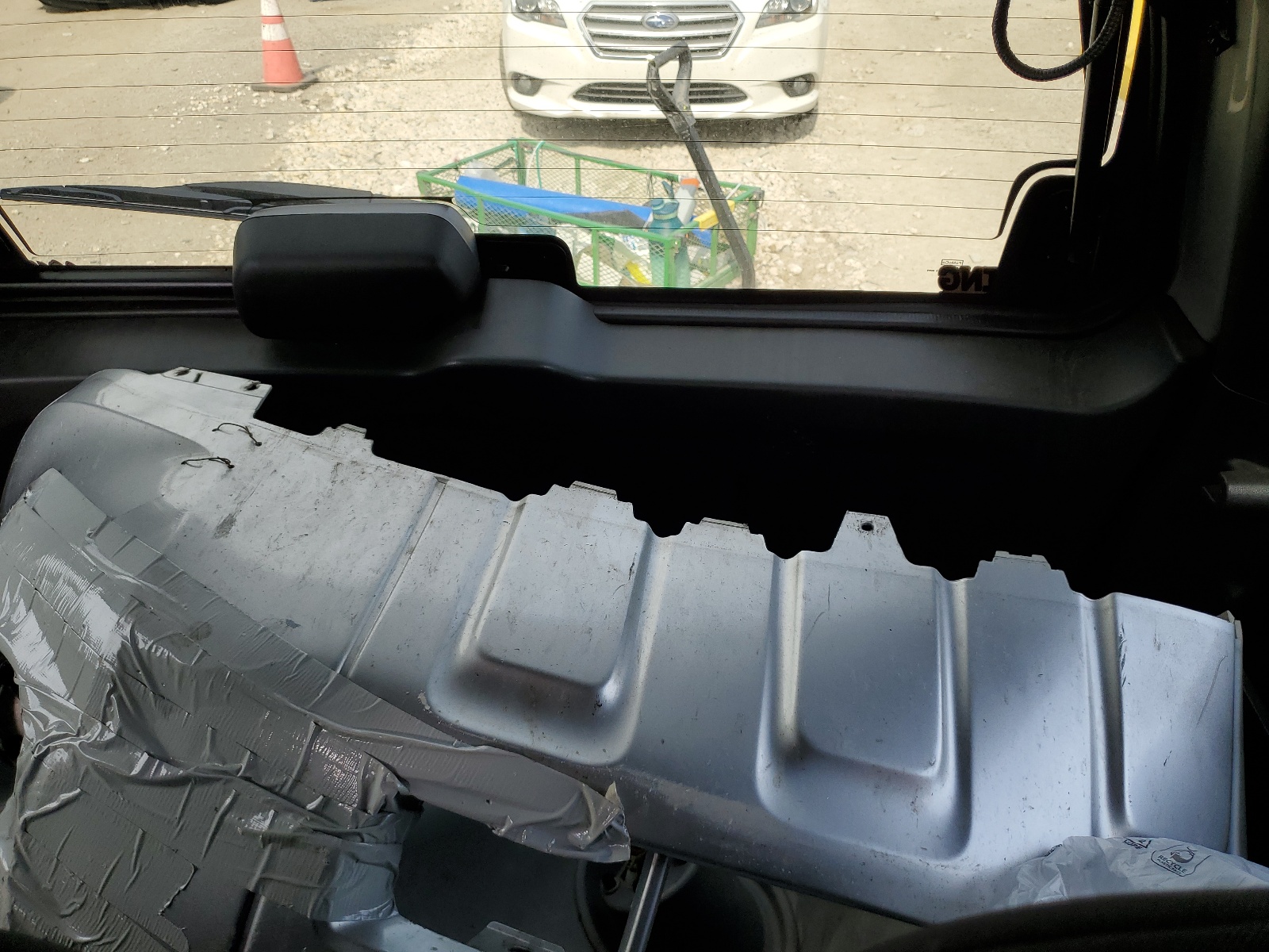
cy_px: 476
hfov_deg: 67.3
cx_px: 634
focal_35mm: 26
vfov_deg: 53.1
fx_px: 953
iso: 50
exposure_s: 1/175
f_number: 1.5
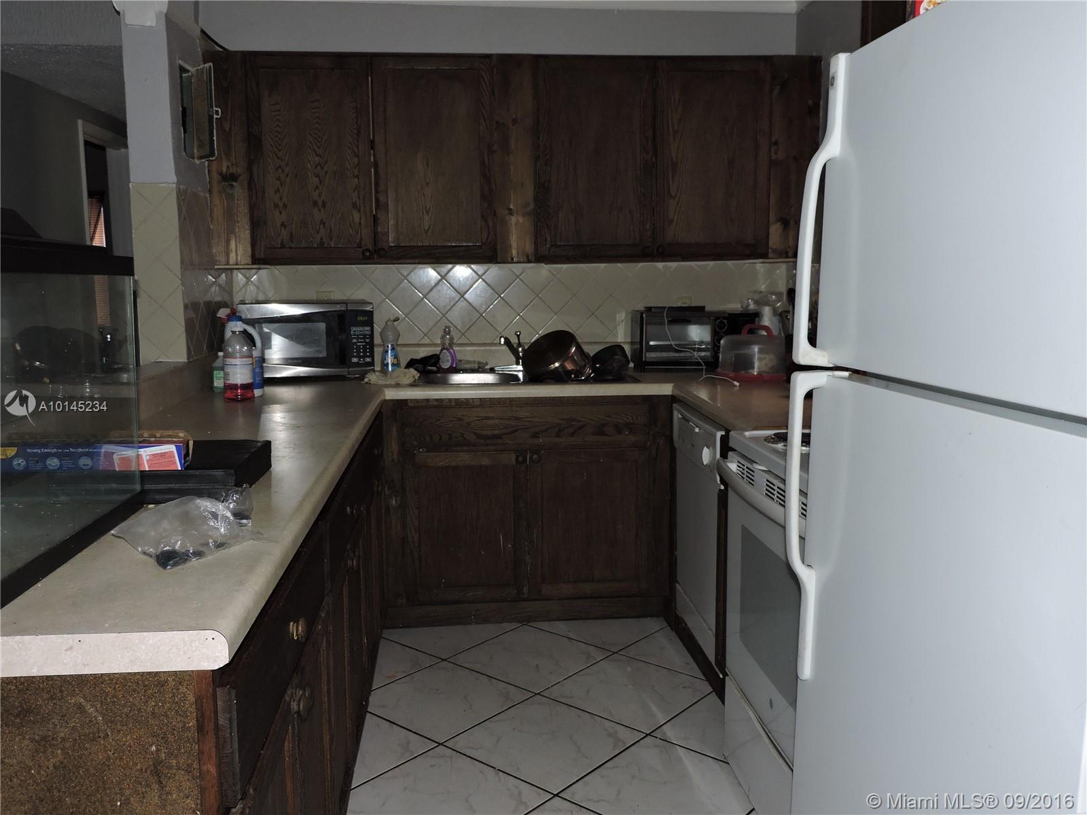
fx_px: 942
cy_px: 408
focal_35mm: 30
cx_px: 544
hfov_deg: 60.0
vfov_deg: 46.8
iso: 200
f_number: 3.1
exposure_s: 1/30
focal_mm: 5.4
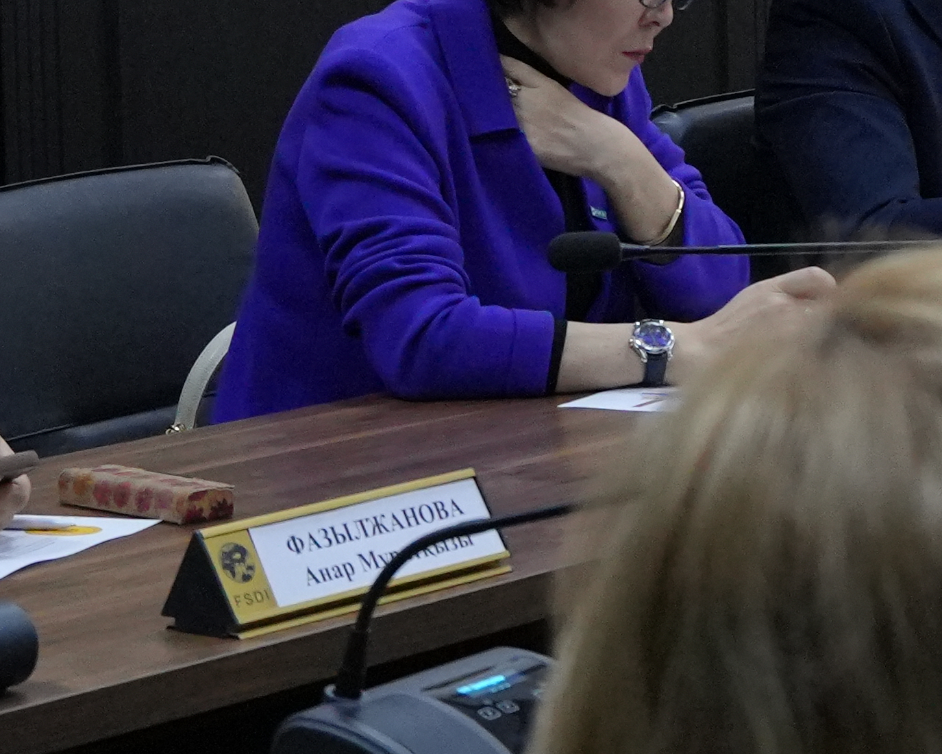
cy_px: -90
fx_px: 4753
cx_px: 1422
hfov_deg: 10.9
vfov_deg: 9.0
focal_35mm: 170
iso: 2500
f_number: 4
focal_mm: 26.9
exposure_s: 1/160
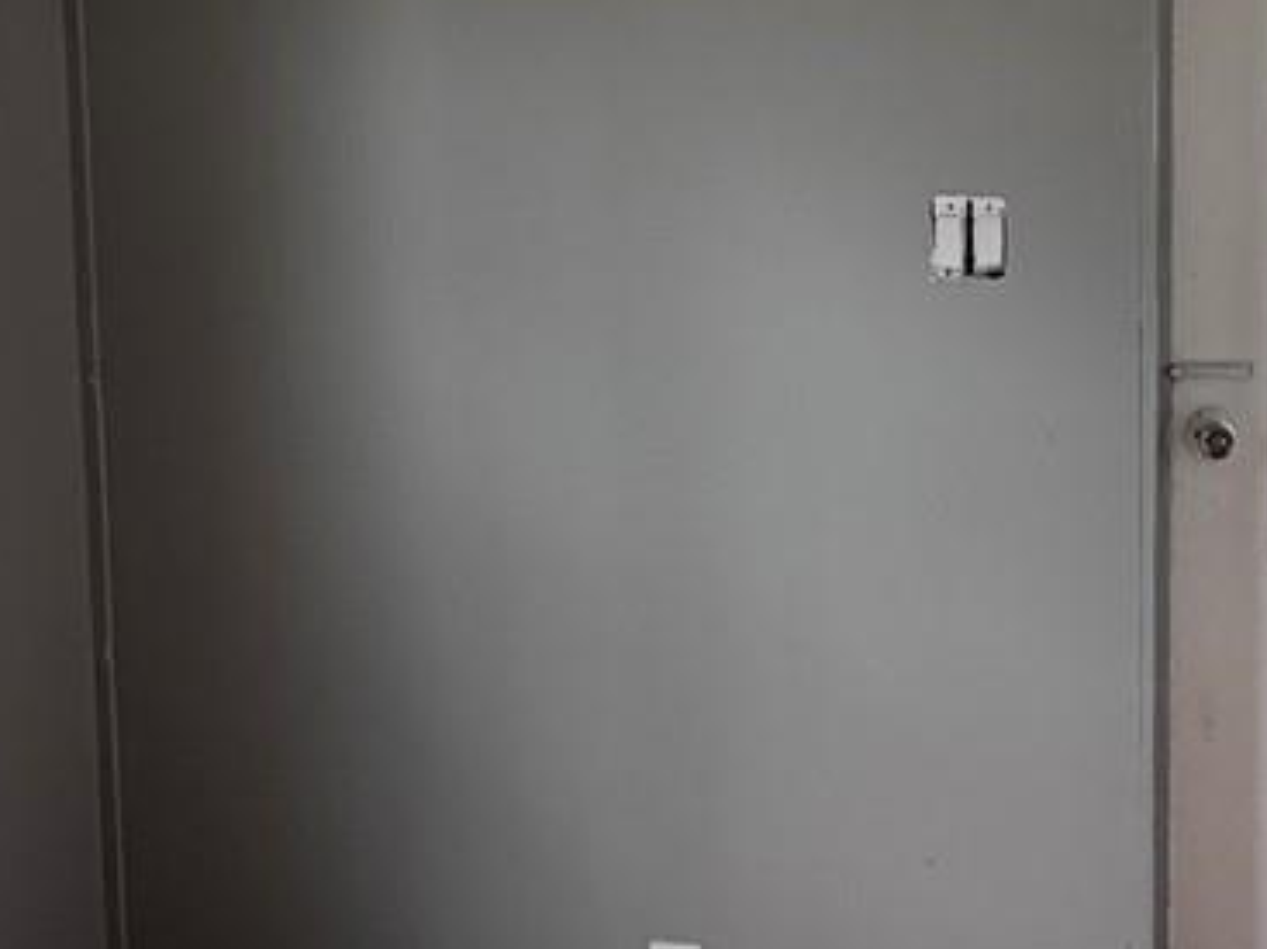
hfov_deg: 31.2
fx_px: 2232
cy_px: 328
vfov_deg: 23.9
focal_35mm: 61
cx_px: 922
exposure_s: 1/99
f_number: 2.2
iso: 50
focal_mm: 2.22
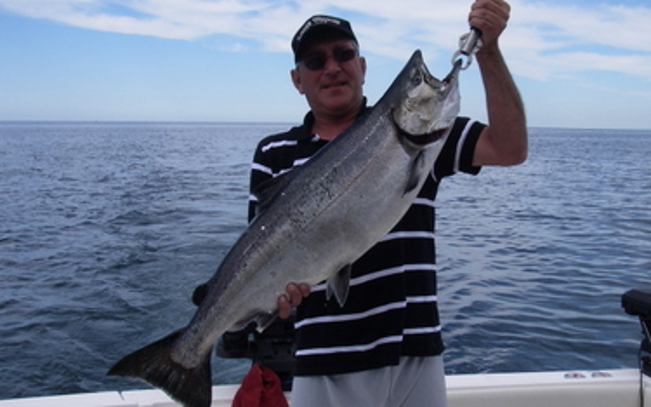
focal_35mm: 43
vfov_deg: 29.8
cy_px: 207
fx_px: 763
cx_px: 344
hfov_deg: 46.2
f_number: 6.6
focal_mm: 6.3
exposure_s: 1/250
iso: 80
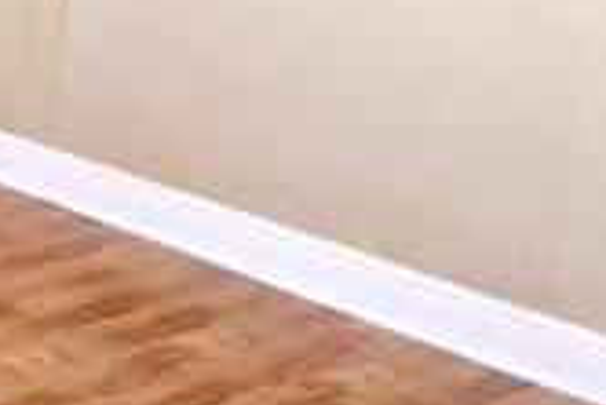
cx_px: -482
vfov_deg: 11.7
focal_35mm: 116
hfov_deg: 15.3
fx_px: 1954
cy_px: -22
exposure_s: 1/10
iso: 80
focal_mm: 4.15
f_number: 2.2
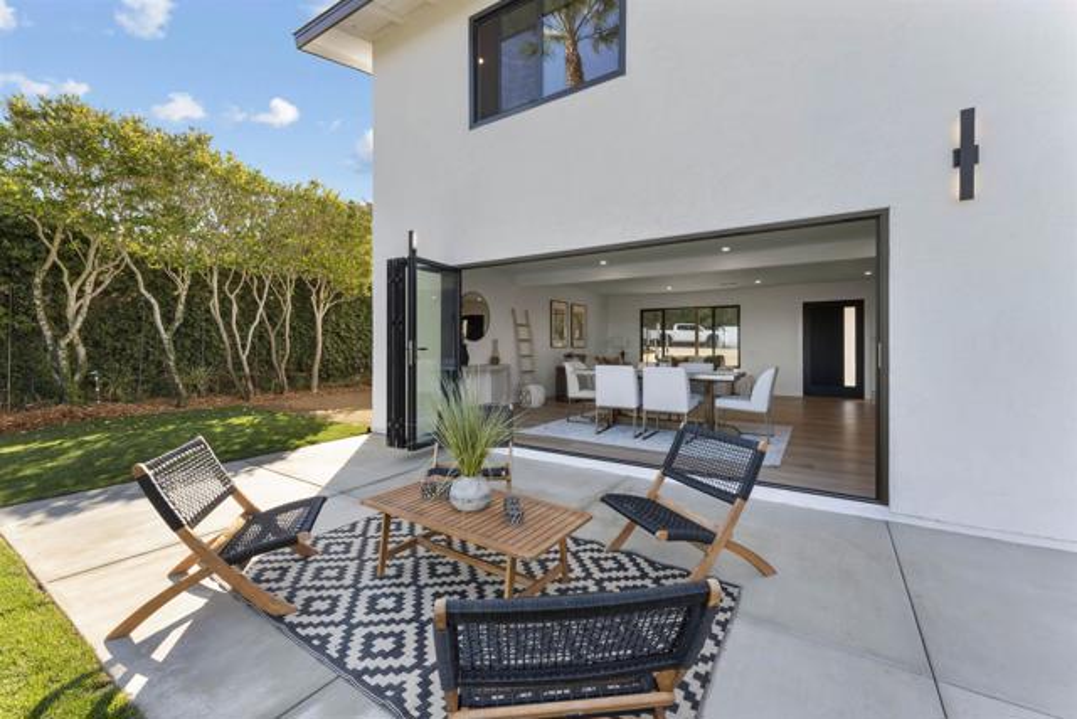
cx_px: 538
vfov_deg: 81.2
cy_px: 360
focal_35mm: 14
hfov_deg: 104.2
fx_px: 419
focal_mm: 14
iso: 640
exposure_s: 1/80
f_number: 11
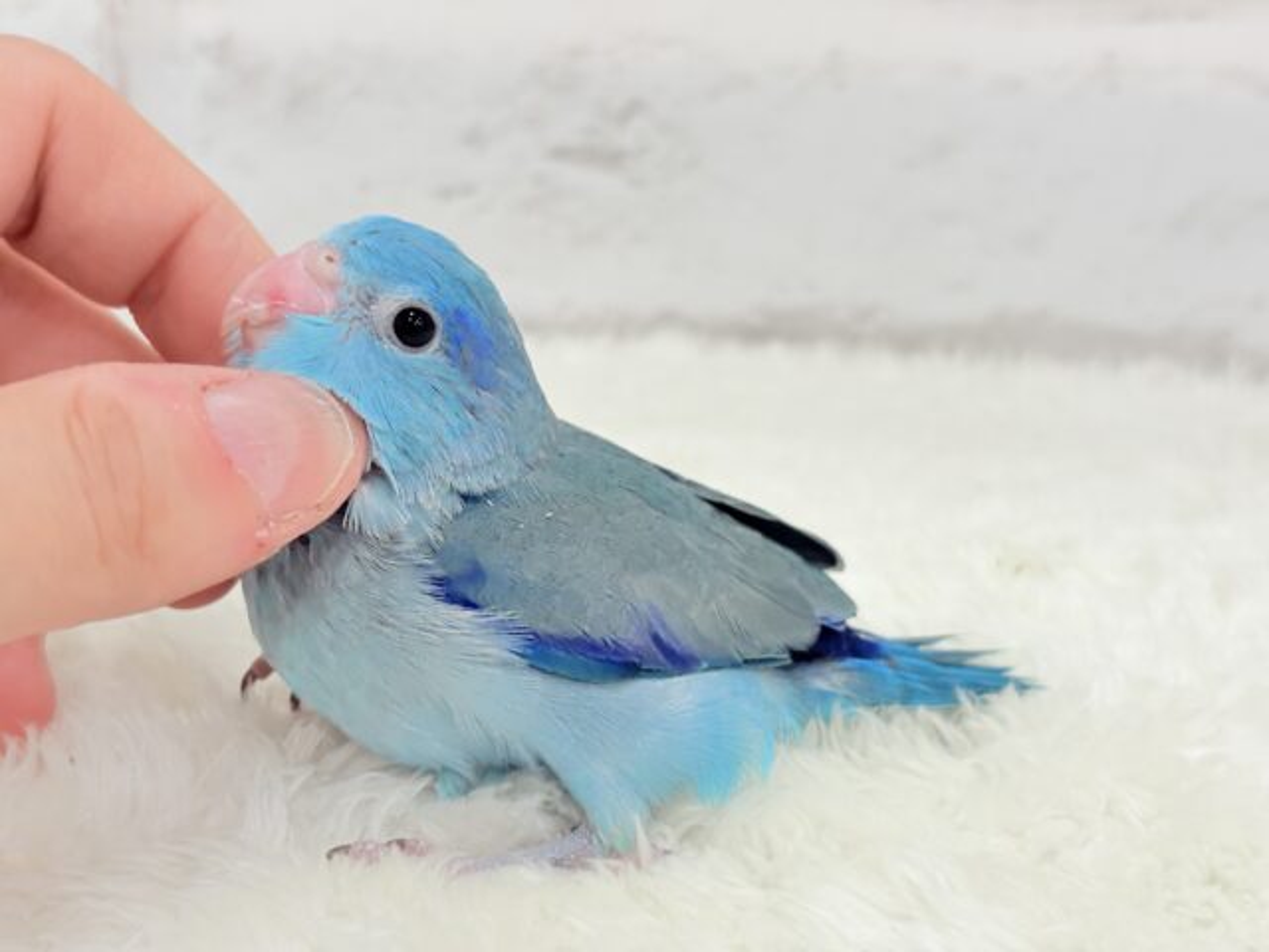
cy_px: 476
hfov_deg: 36.8
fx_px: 1906
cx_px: 634
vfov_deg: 28.0
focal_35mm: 52
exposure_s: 1/100
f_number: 1.6
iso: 100
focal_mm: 5.96
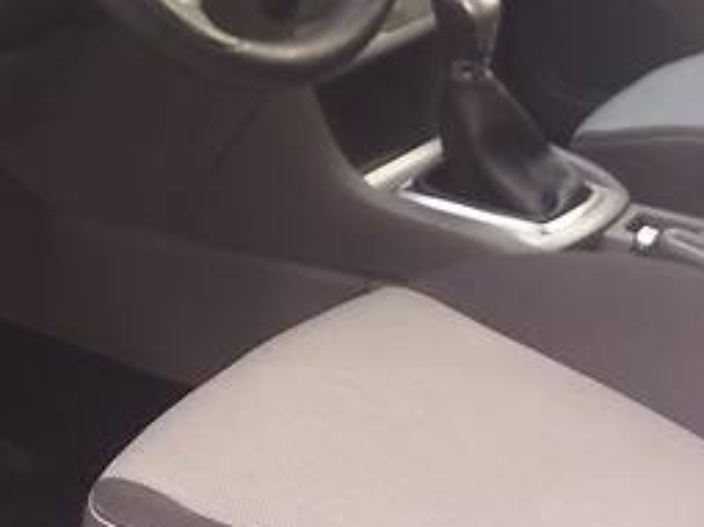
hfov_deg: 22.2
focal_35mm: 88
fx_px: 1789
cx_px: 276
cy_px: 268
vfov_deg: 16.8
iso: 80
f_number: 1.9
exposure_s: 1/100
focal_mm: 3.7
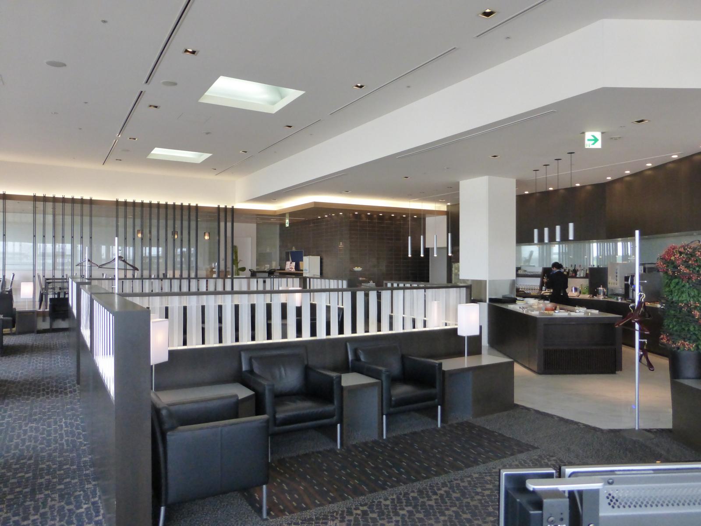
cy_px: 263
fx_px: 506
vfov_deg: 54.9
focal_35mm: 25
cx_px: 350
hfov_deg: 69.4
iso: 640
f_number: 3.3
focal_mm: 4.3
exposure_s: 1/125
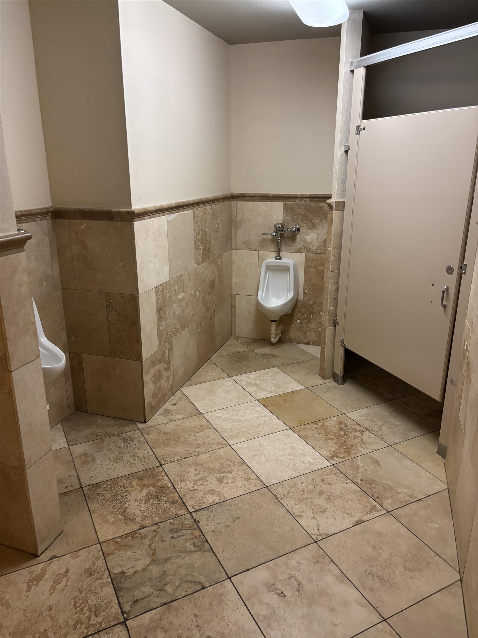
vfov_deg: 67.3
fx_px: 479
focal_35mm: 26
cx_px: 239
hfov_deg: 53.1
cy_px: 319
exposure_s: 1/60
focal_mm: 5.96
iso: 500
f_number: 1.6
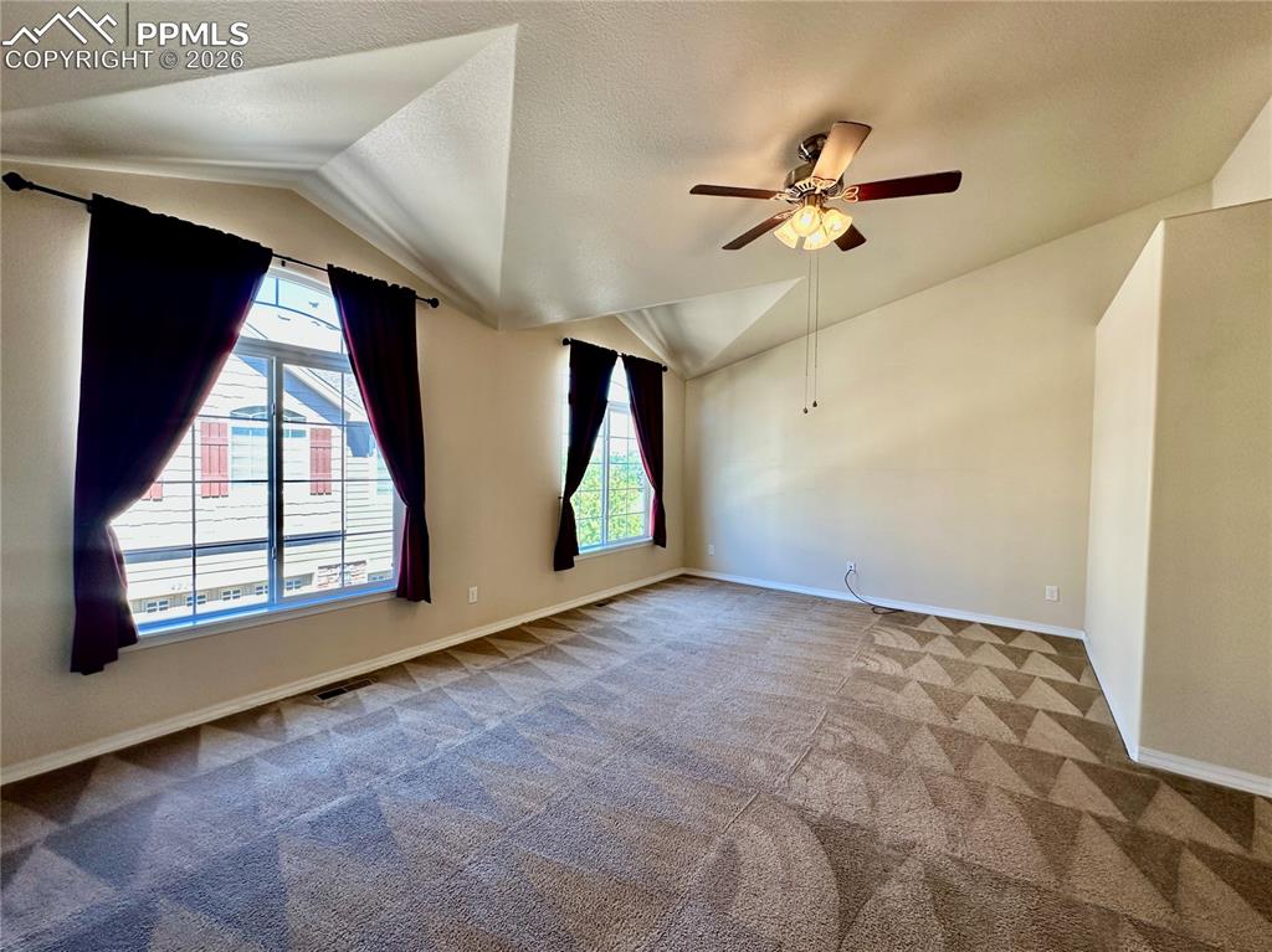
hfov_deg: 102.1
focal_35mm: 14
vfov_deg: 85.6
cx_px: 636
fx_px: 514
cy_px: 476
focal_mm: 2.22
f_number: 2.2
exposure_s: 1/120
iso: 160
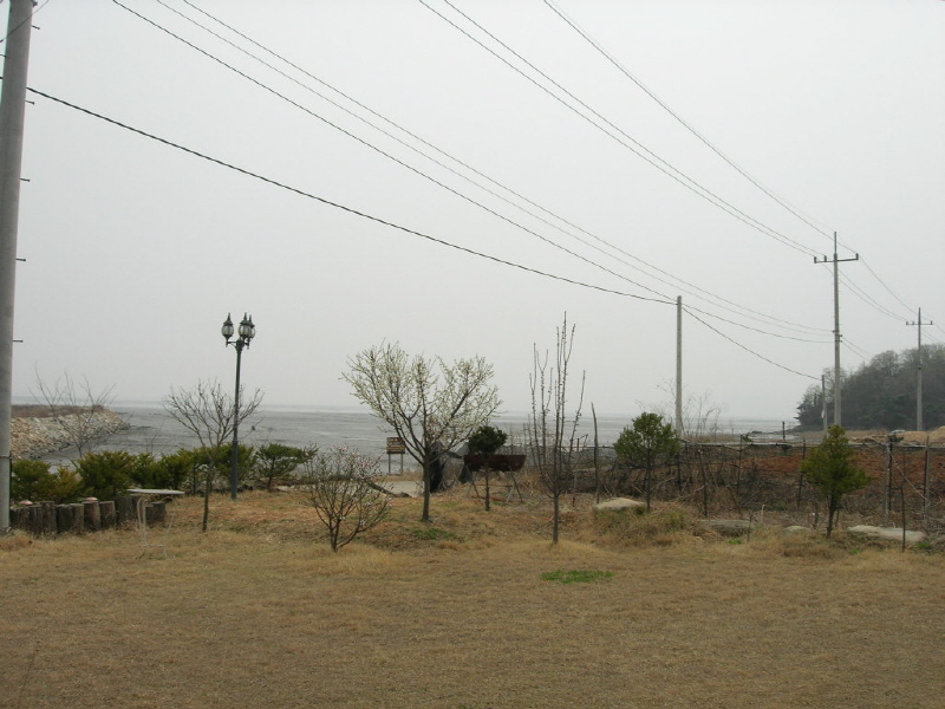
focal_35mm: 38
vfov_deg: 37.7
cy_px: 354
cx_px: 472
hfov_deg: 49.0
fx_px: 1037
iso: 64
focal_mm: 7.8
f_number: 4.8
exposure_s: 1/922
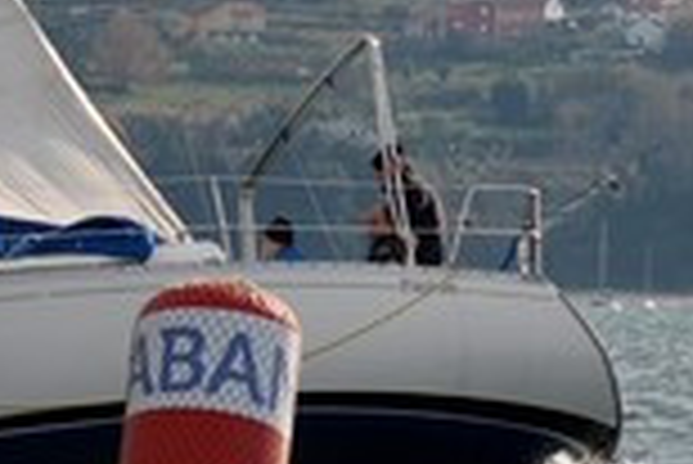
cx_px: 225
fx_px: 13776
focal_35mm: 715
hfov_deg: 2.9
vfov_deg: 1.9
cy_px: -59
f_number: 6.3
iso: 100
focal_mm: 82
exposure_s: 1/640
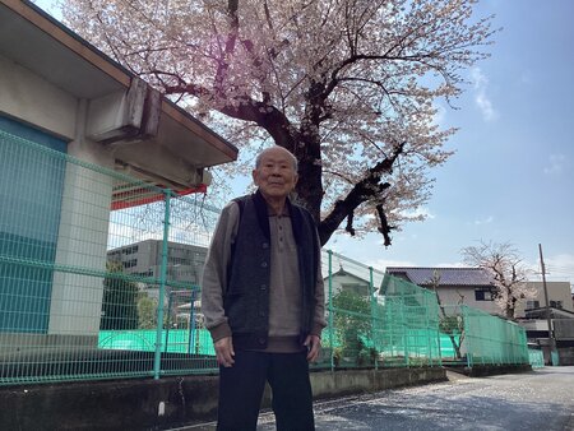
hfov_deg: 58.3
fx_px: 514
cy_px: 216
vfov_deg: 45.5
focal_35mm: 31
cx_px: 287
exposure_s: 1/2203
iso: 25
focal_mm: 3.3
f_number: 2.4
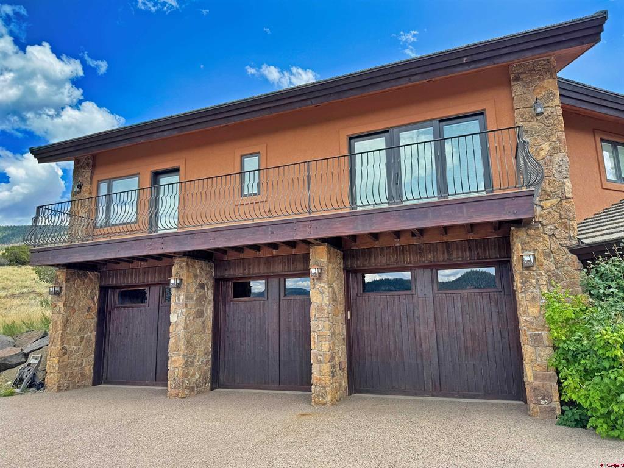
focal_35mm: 24
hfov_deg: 71.6
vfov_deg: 56.8
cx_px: 312
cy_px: 234
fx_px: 433
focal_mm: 6.76
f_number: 1.78
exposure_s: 1/1311
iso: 80
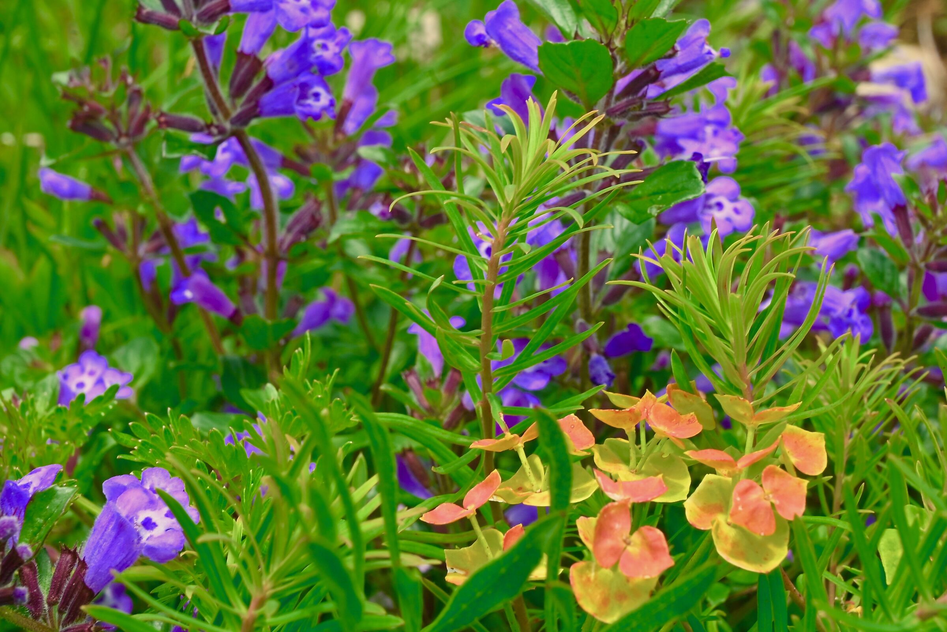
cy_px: 316
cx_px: 474
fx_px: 1973
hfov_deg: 27.0
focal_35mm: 75
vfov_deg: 18.2
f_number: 18
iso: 250
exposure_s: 1/80
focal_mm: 50
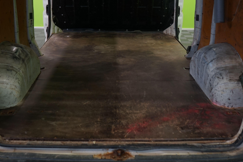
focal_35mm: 51
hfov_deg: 38.9
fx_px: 344
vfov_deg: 26.0
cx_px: 119
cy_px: 34
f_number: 5.6
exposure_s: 1/25
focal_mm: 29
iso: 500
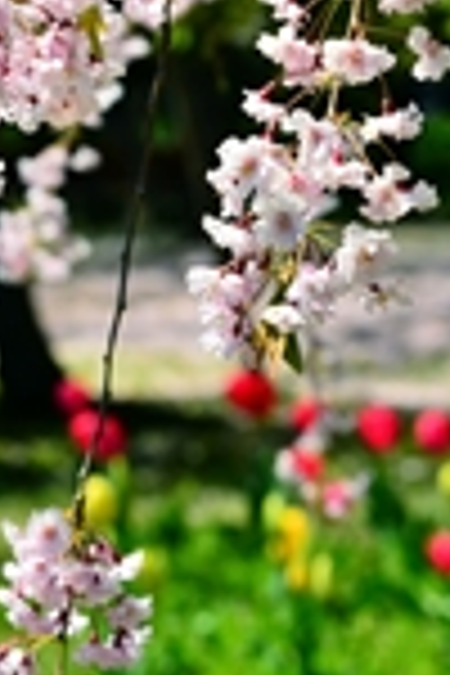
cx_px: 178
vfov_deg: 6.4
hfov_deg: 4.3
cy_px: 50
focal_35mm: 321
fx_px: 6018
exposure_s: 1/400
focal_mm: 120
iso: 200
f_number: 10
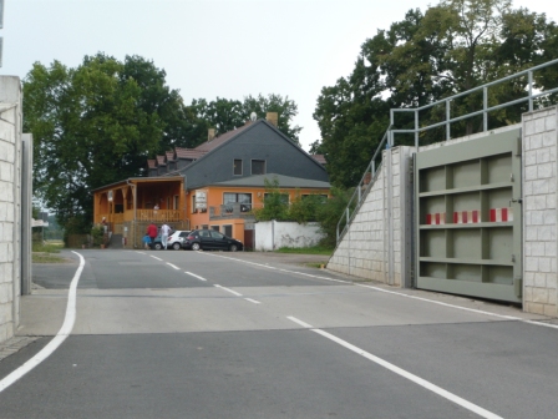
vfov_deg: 30.3
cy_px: 210
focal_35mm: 48
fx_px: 774
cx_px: 279
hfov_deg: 39.7
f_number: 3.7
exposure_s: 1/160
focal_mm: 7.9
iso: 100
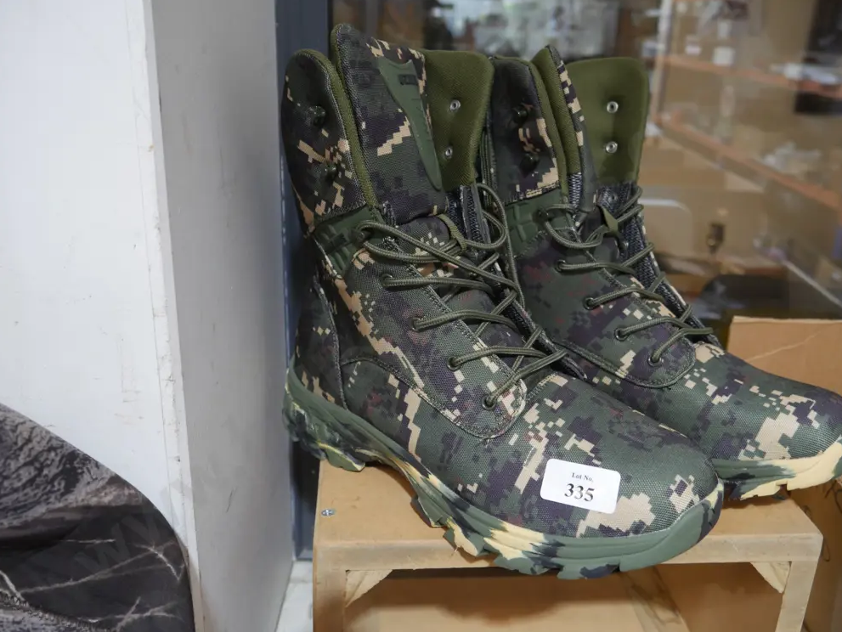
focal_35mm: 31
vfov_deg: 45.5
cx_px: 430
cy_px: 311
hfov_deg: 58.3
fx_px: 754
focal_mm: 15
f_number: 3.6
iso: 1000
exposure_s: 1/60
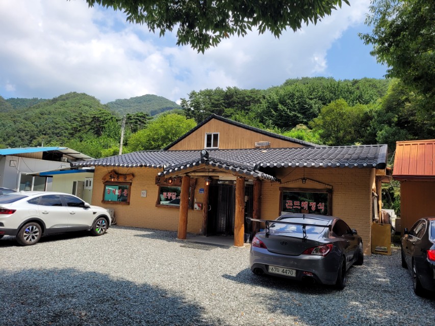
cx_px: 218
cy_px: 163
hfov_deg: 67.3
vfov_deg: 53.1
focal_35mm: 26
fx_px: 327
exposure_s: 1/1765
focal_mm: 5.4
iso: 40
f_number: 1.8
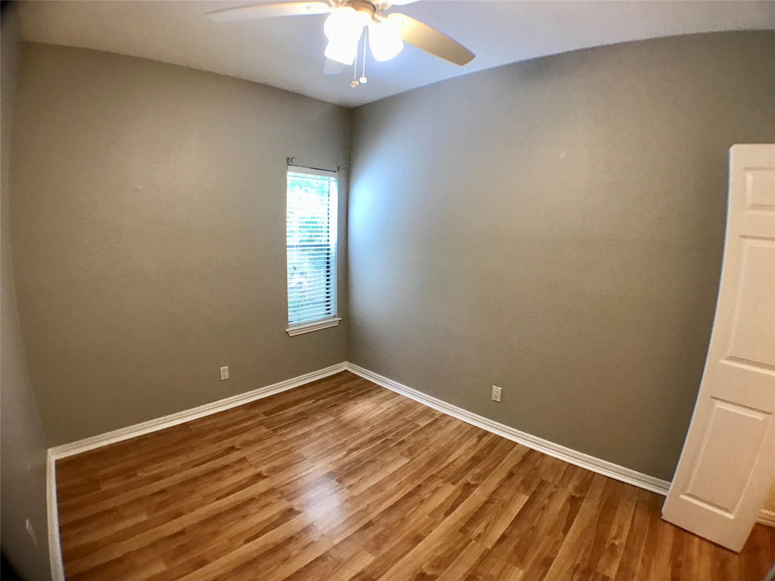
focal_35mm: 28
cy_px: 290
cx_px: 388
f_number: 1.8
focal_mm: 3.99
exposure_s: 1/30
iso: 32
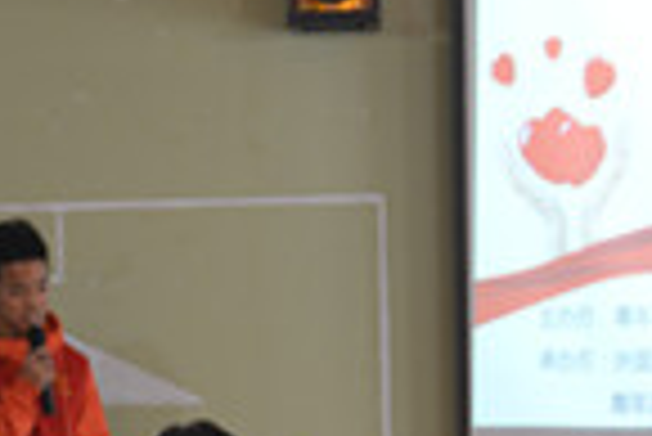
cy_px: 598
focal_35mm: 172
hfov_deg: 11.9
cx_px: 427
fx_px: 3118
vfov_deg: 7.9
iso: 400
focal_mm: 26
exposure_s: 1/15
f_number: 4
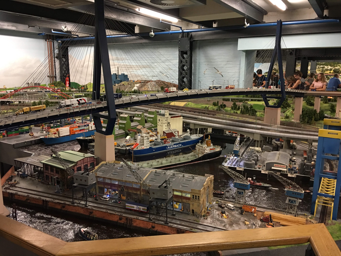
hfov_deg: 61.7
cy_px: 128
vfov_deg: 48.2
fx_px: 286
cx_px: 170
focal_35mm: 29
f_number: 2.2
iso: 80
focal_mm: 4.15
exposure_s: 1/17
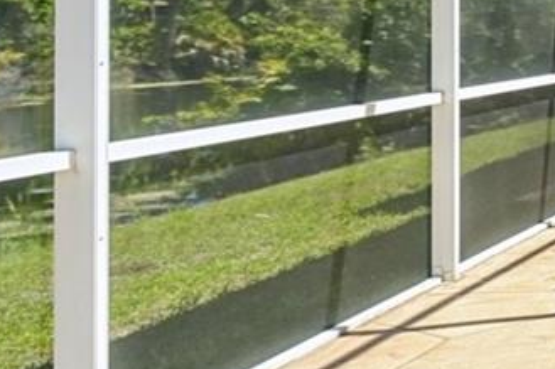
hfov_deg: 17.8
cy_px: -7
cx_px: 1167
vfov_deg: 19.4
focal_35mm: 68
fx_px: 1048
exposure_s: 1/320
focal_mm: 14
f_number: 8
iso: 400
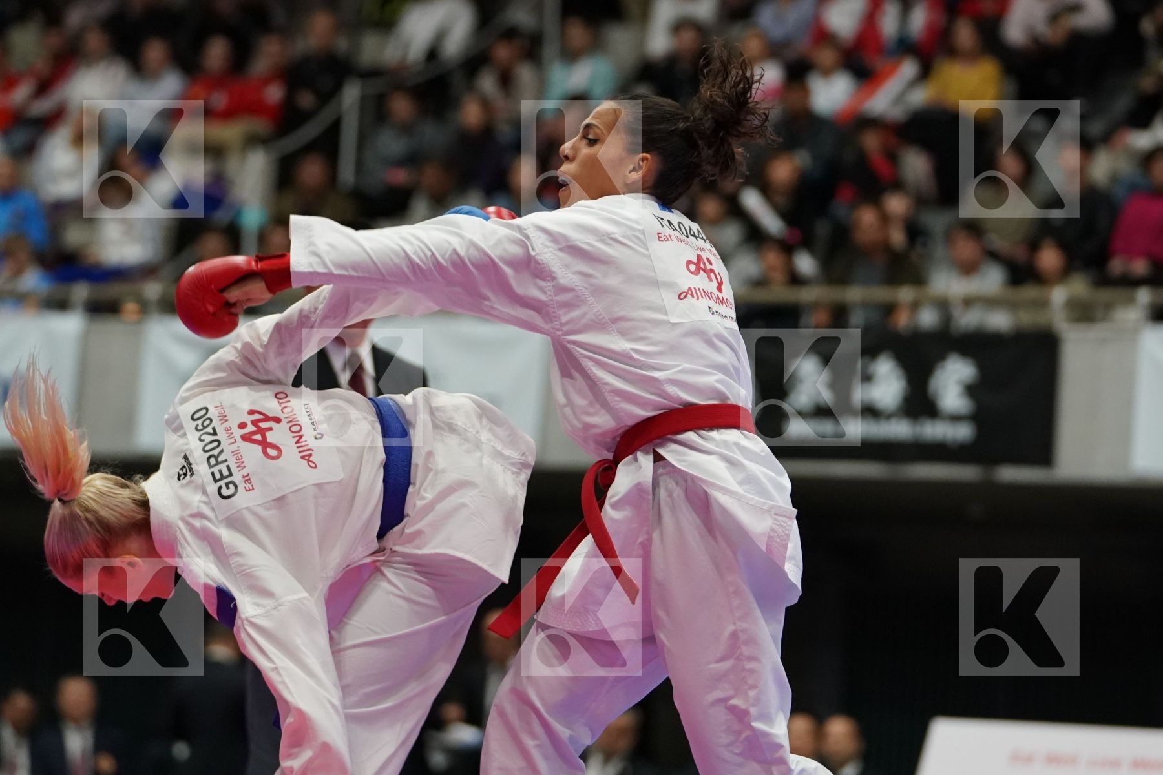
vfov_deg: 7.3
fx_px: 6041
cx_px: 582
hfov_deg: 11.0
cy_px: 388
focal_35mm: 187
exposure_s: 1/1000
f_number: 2.8
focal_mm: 125
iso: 4000
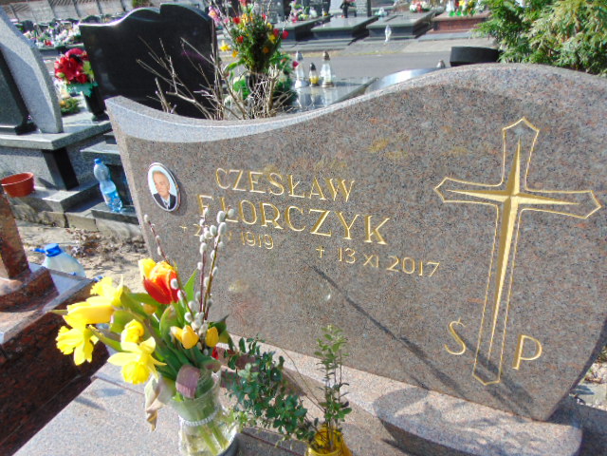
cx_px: 304
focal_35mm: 25
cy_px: 228
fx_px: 438
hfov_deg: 69.4
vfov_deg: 54.9
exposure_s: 1/640
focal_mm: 4.5
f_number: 3
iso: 80
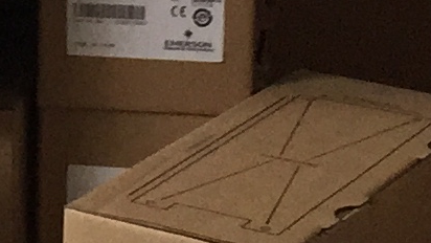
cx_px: -103
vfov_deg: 4.8
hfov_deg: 8.5
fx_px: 2858
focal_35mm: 250
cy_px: -301
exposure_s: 1/30
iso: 200
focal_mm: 4.15
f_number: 2.2
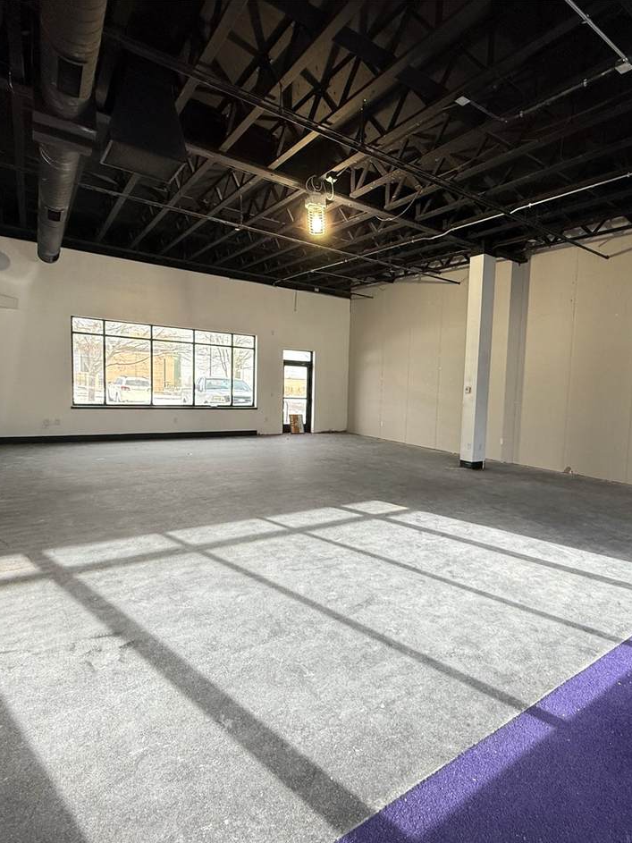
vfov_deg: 84.7
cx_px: 421
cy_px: 428
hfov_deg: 66.8
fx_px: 463
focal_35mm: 19
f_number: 2.2
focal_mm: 2.22
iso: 200
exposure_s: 1/120
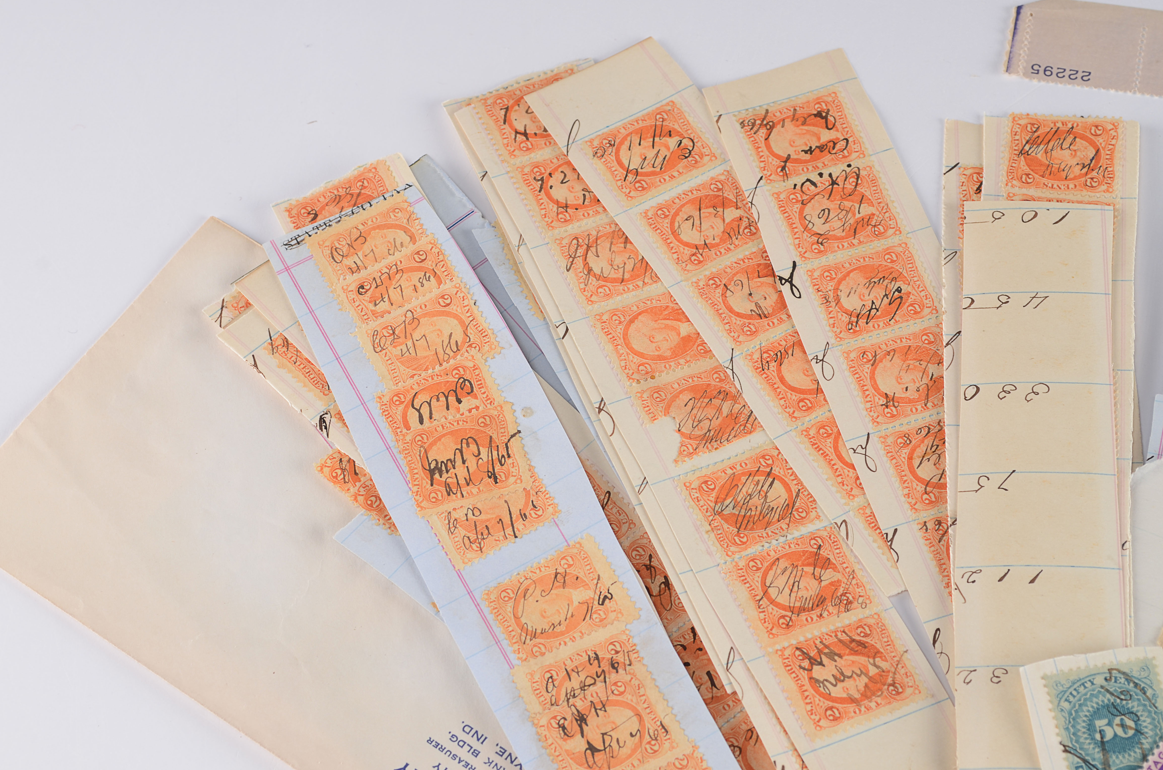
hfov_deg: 24.5
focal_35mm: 83
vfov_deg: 16.4
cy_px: 383
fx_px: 2676
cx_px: 555
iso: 100
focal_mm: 52
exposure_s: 1/80
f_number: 10
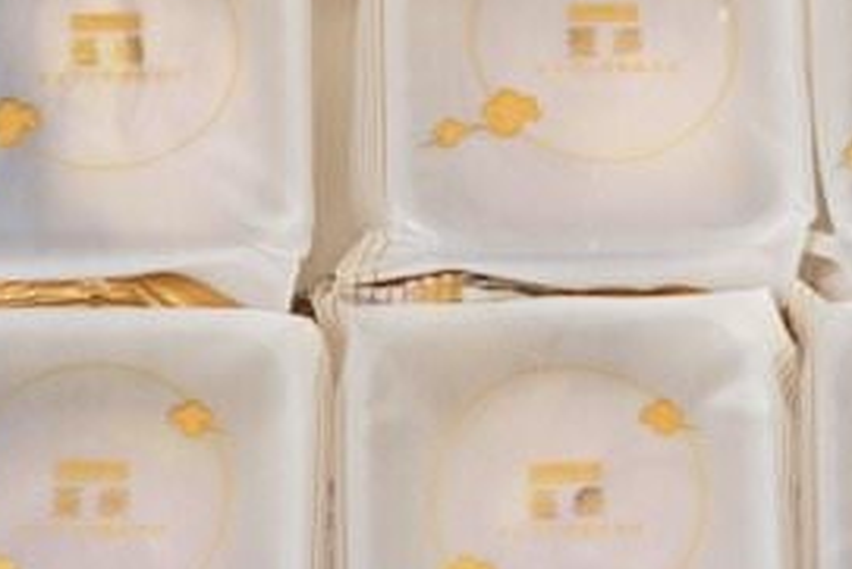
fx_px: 3931
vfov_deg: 8.2
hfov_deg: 12.4
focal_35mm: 166
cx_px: 575
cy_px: -110
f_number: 4
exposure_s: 1/160
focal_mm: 30
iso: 250
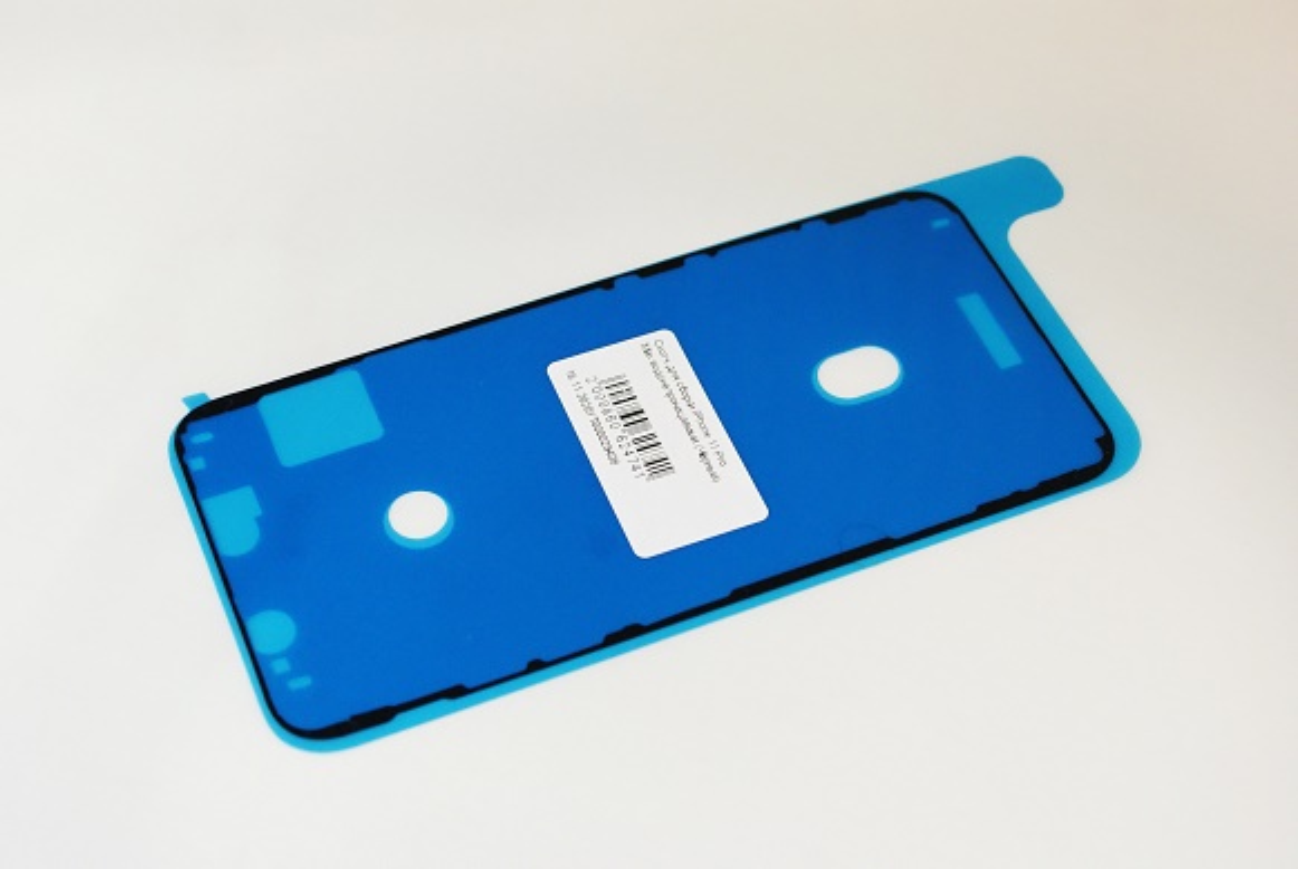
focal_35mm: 60
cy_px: 434
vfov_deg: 22.7
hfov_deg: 33.4
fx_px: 2166
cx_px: 649
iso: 1600
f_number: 5.6
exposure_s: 1/160
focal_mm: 40
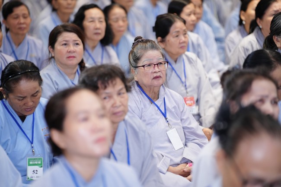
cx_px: 140
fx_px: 1170
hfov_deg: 13.7
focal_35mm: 150
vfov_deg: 9.1
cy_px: 94
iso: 1600
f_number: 2.8
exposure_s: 1/125
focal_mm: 150
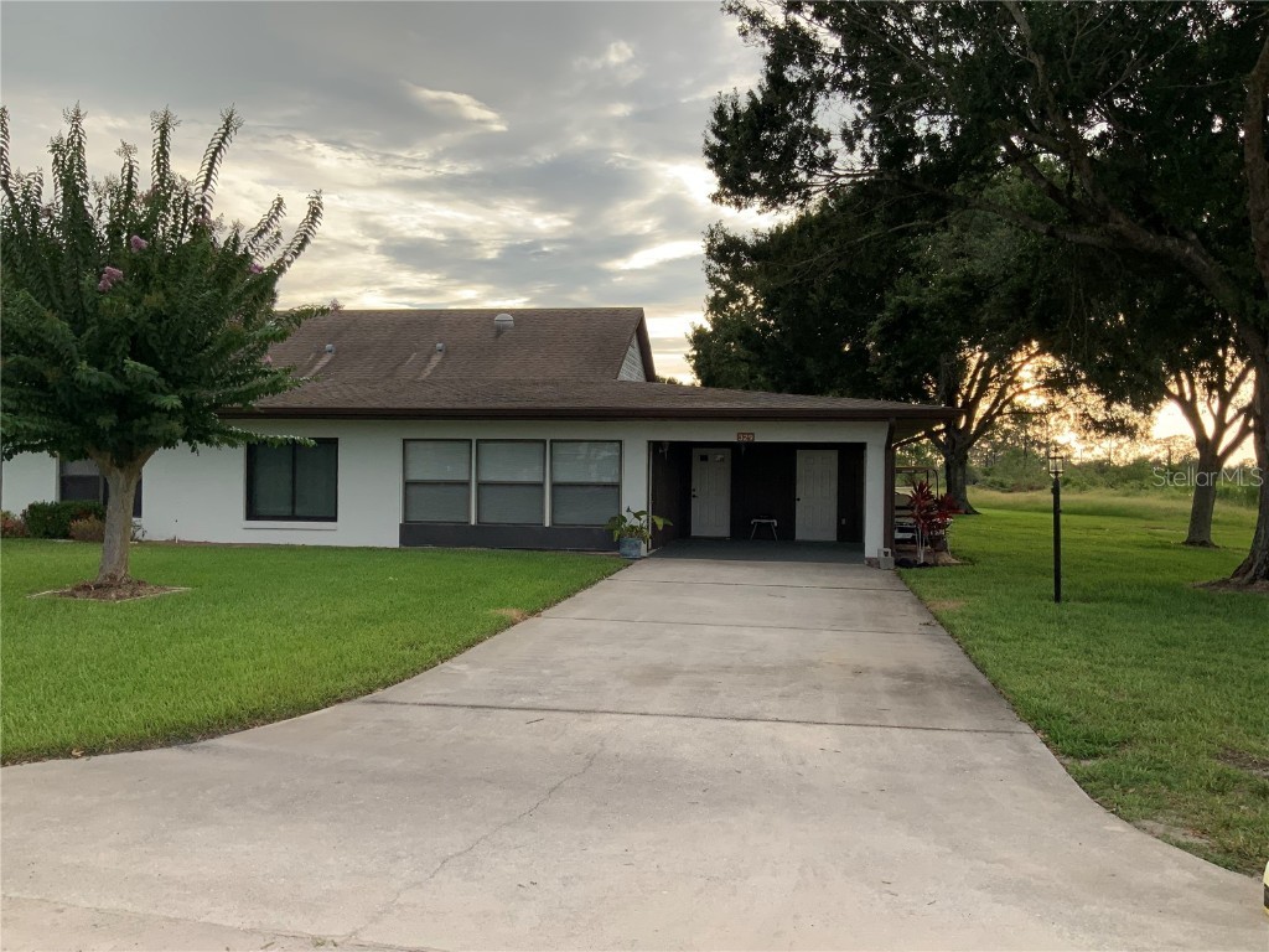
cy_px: 476
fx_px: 1063
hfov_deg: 61.7
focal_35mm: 29
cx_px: 634
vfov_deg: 48.2
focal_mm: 3
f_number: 1.8
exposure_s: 1/461
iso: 16
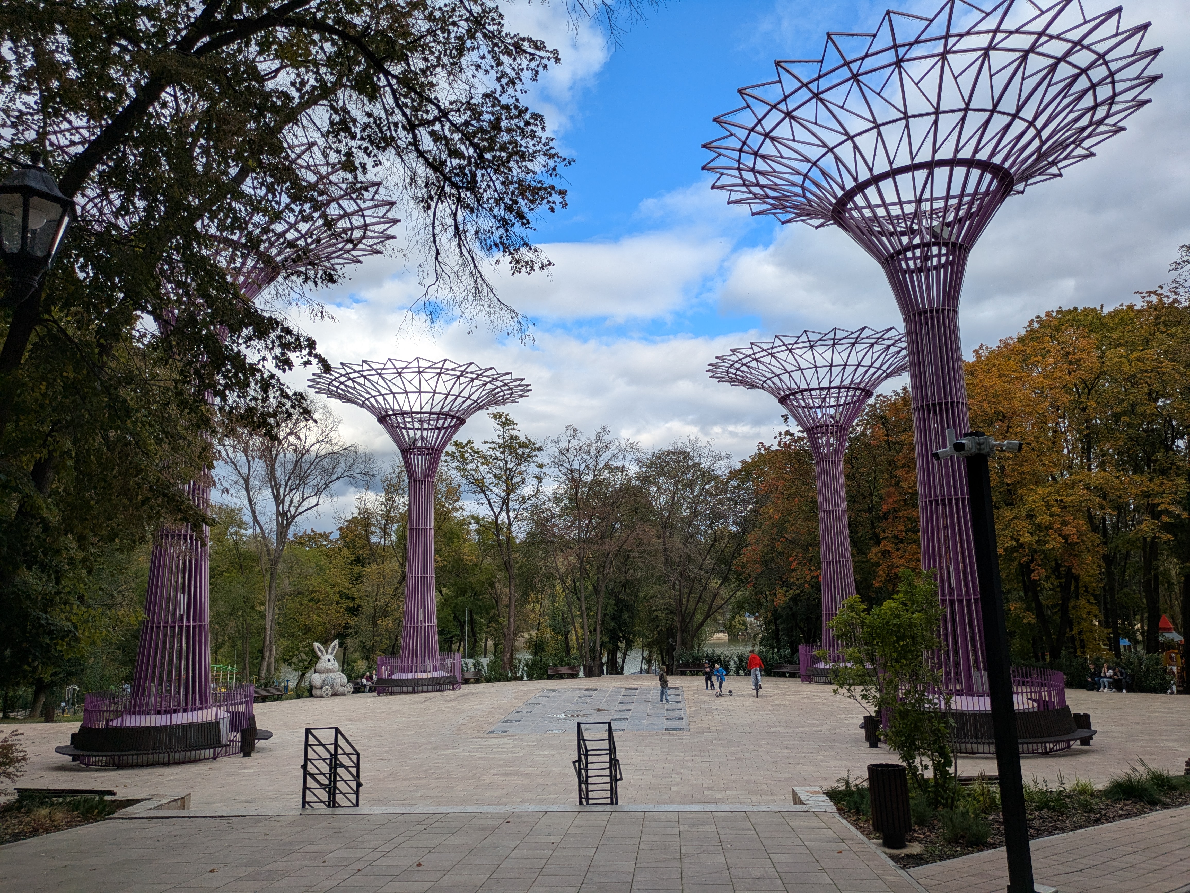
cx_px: 595
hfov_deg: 69.4
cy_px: 446
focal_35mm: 25
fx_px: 860
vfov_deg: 54.9
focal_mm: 5.43
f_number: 1.89
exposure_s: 1/1616
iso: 50
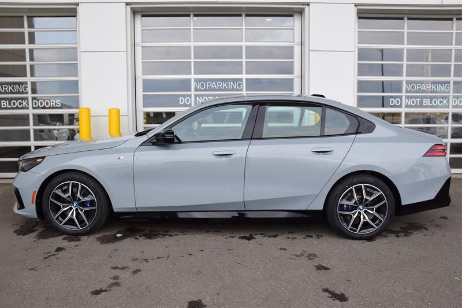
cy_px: 154
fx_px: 385
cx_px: 231
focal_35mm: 30
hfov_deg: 61.9
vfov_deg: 43.6
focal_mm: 20
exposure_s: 1/125
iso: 400
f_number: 9
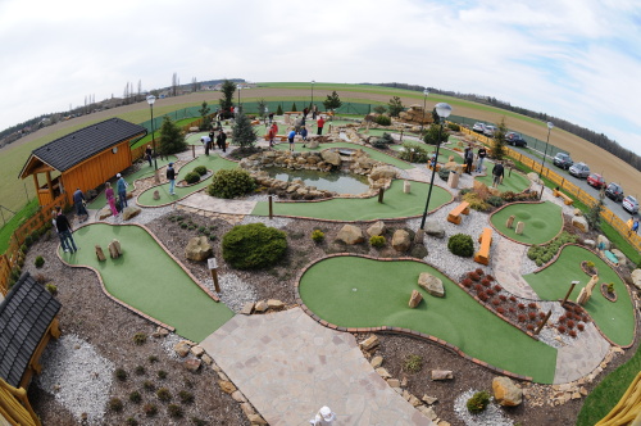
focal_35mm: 16
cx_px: 320
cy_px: 213
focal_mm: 10.5
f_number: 8
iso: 200
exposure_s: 1/320
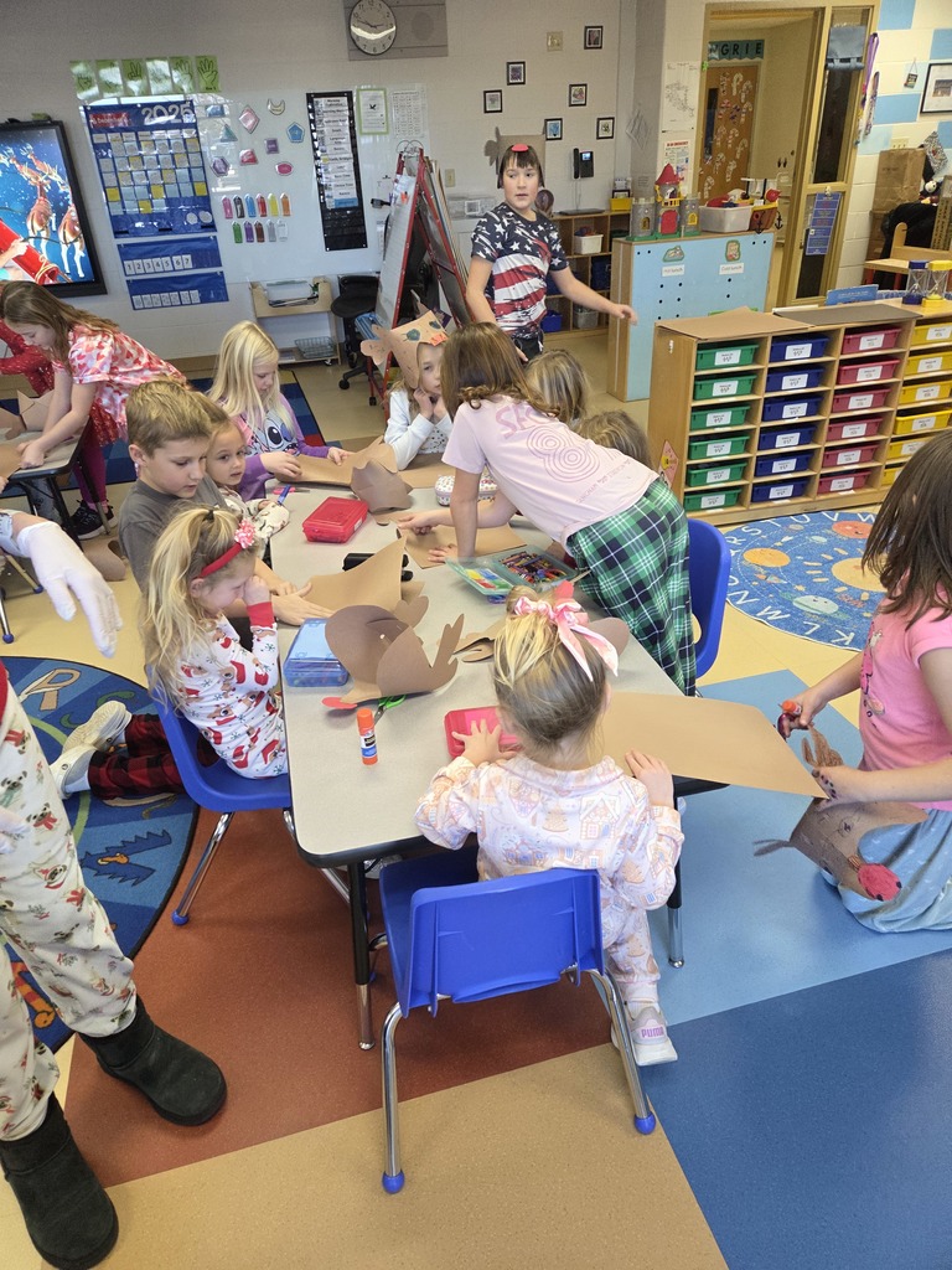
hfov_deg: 58.9
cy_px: 635
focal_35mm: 23
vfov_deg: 73.9
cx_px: 476
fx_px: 843
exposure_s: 1/60
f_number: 1.8
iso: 250
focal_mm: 5.4
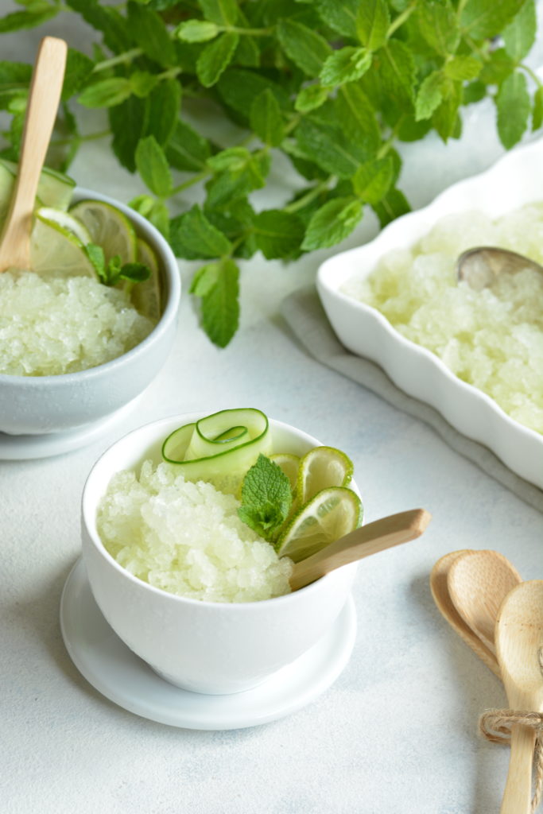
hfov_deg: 8.7
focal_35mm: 158
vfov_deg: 13.0
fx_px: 3562
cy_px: 407
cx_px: 272
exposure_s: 1/25
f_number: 8
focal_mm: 105
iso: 200
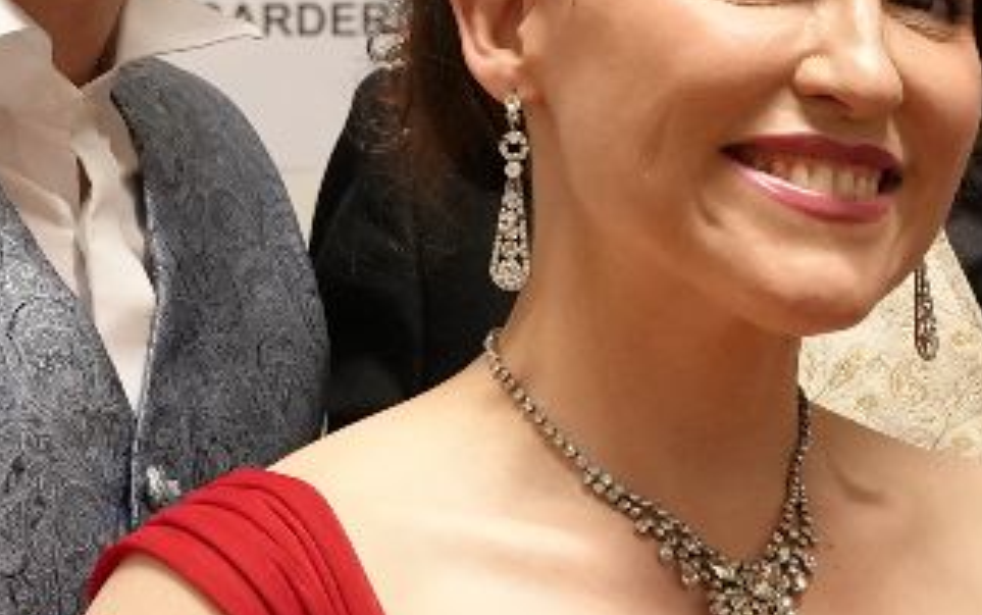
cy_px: 577
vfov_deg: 5.8
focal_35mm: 225
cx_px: 1661
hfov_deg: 9.0
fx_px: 6012
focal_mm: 35.4
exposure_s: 1/160
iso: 3200
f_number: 4
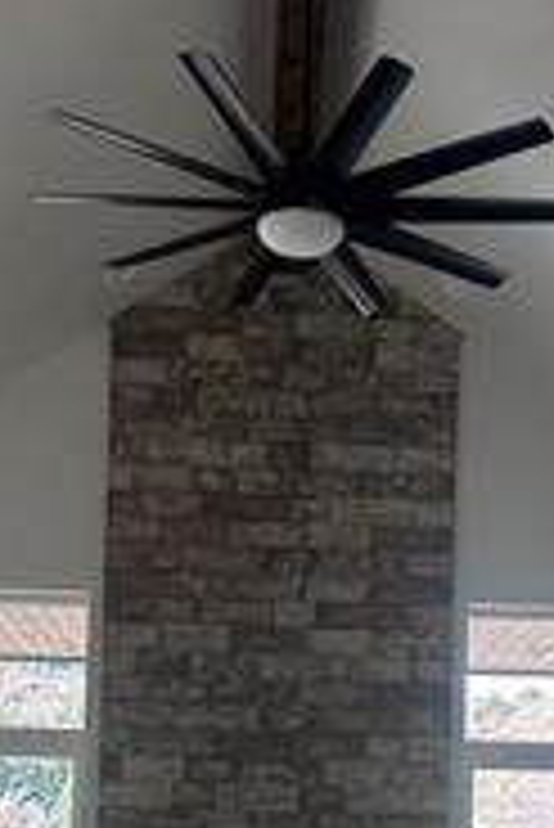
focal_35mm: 65
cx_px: 295
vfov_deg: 29.4
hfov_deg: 21.0
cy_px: 778
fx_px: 1497
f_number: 1.78
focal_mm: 6.86
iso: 100
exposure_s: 1/172
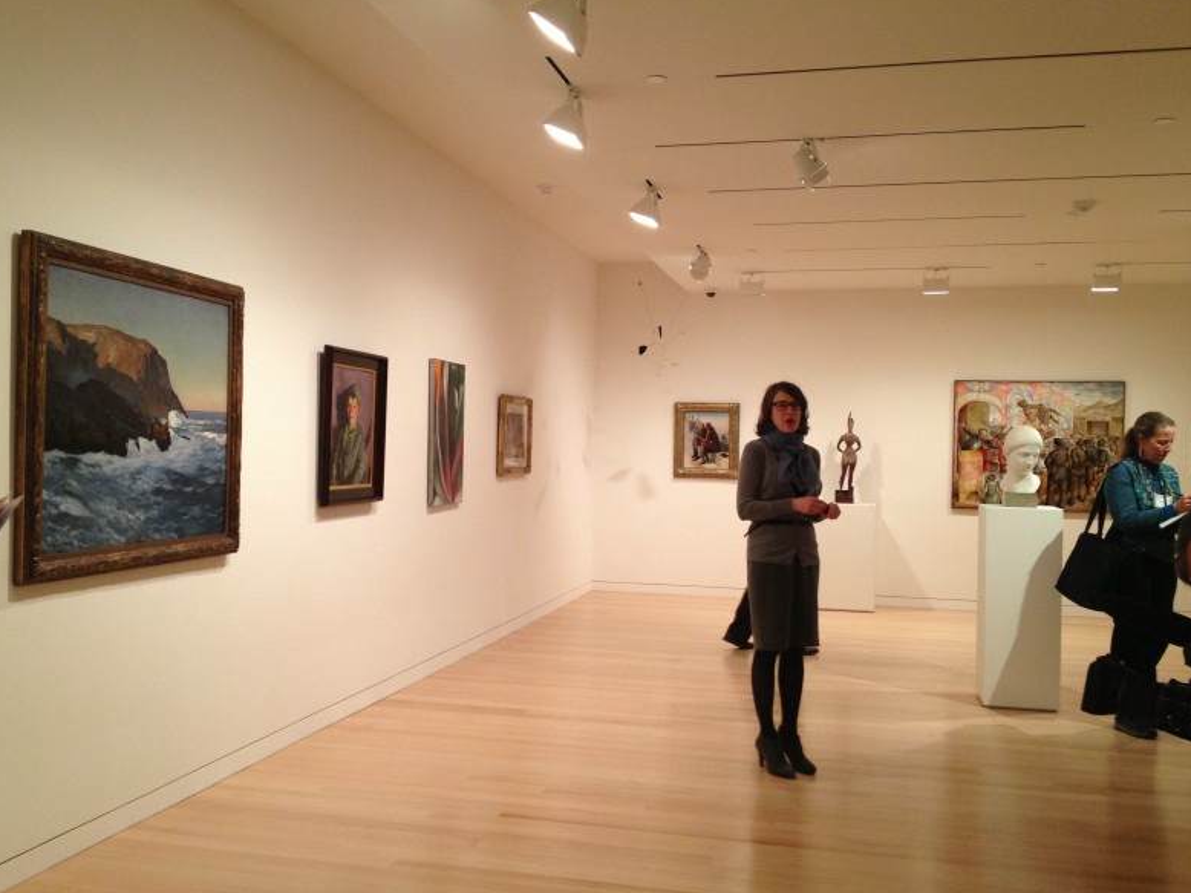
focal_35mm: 36
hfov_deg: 51.4
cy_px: 449
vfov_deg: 39.6
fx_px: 1238
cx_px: 582
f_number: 2.4
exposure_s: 1/20
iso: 125
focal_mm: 4.28
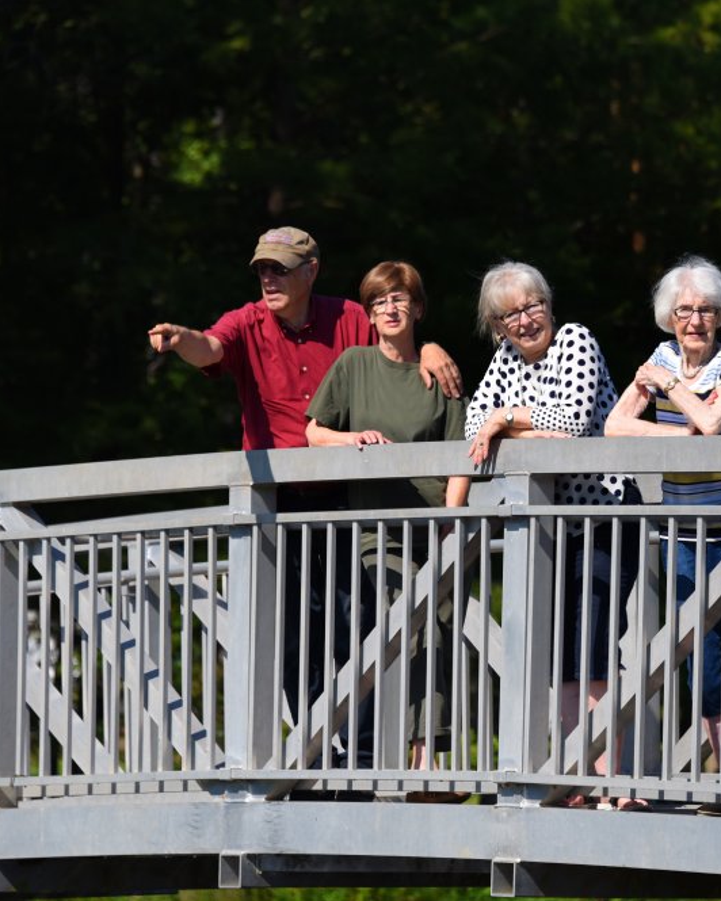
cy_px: 450
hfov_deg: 6.4
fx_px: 6402
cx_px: 496
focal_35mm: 240
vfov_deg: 8.1
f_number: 5.6
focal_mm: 170
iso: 400
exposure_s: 1/2000
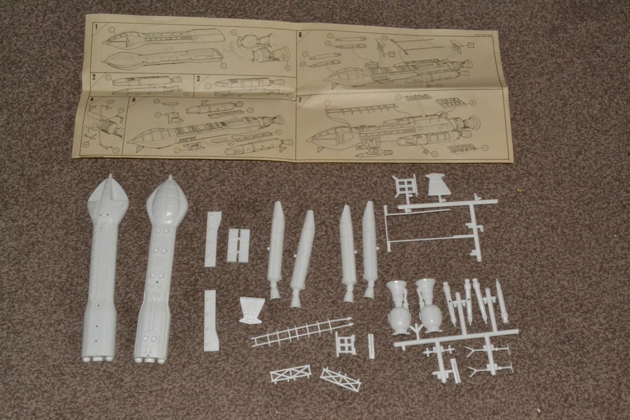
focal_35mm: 44
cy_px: 210
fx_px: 761
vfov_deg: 30.8
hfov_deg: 45.0
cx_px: 315
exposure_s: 1/60
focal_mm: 29
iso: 3200
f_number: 29
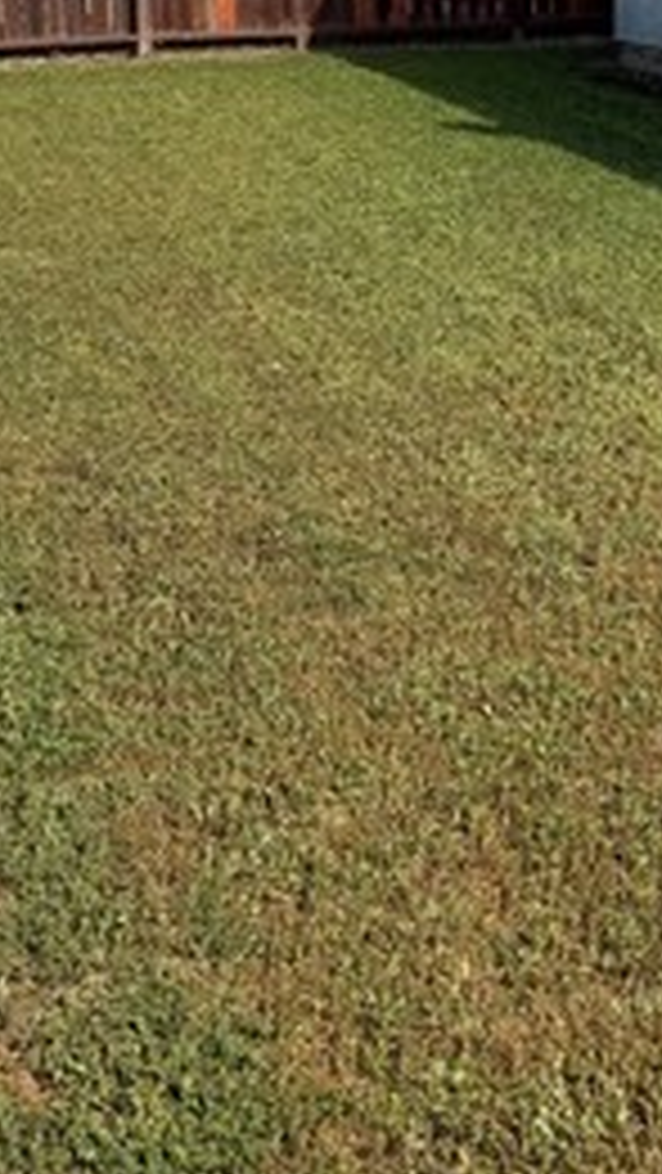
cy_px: 121
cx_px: 603
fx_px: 1995
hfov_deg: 18.5
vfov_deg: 31.3
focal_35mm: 64
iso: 80
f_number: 1.78
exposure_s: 1/4975
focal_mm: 6.76
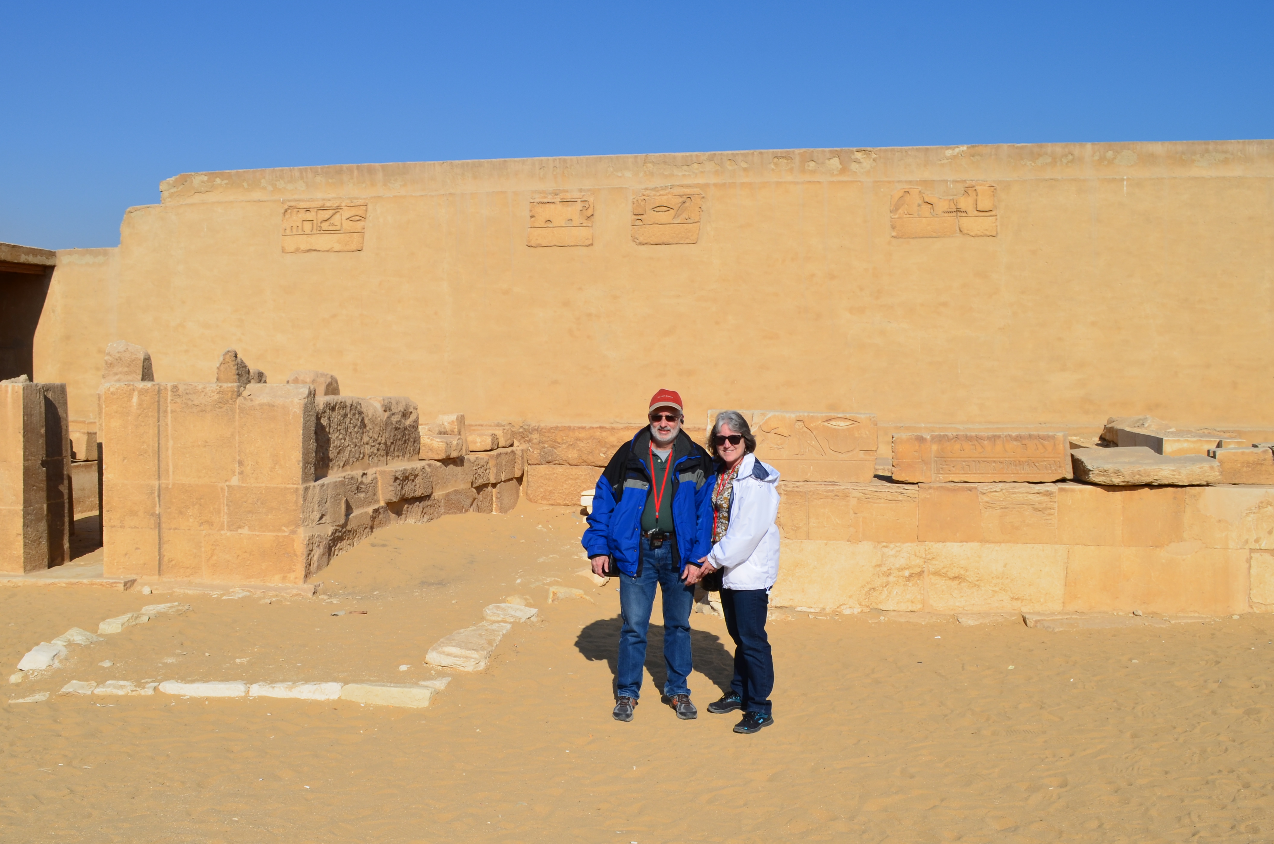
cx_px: 609
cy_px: 429
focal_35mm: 33
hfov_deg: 57.3
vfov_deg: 39.8
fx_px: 1165
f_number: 13
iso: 100
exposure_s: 1/200
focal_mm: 18
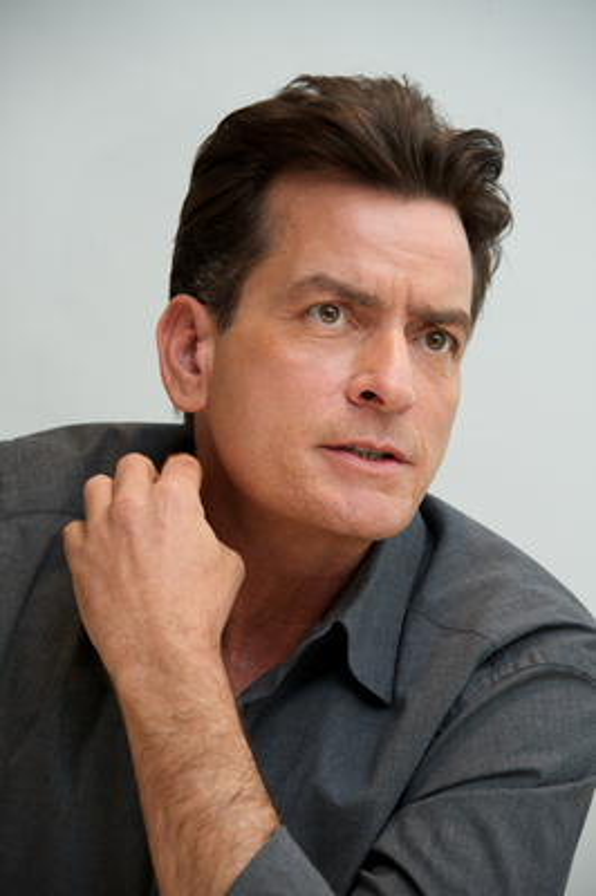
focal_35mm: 180
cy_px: 448
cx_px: 298
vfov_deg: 11.4
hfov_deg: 7.6
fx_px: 4477
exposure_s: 1/60
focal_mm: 180
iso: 400
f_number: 7.1
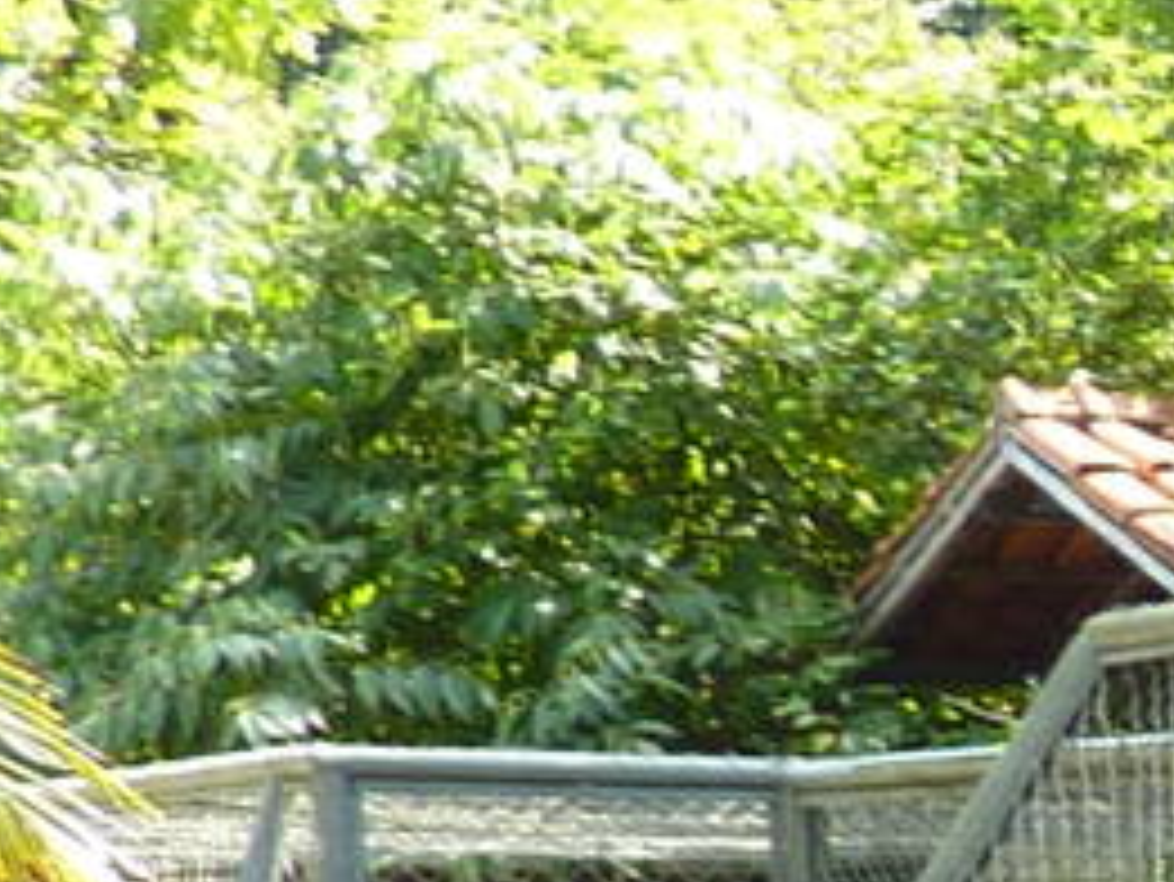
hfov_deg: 9.9
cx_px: 3450
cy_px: 1256
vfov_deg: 9.5
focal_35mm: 153
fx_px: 5191
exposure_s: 1/80
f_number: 3.3
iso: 80
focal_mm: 4.1
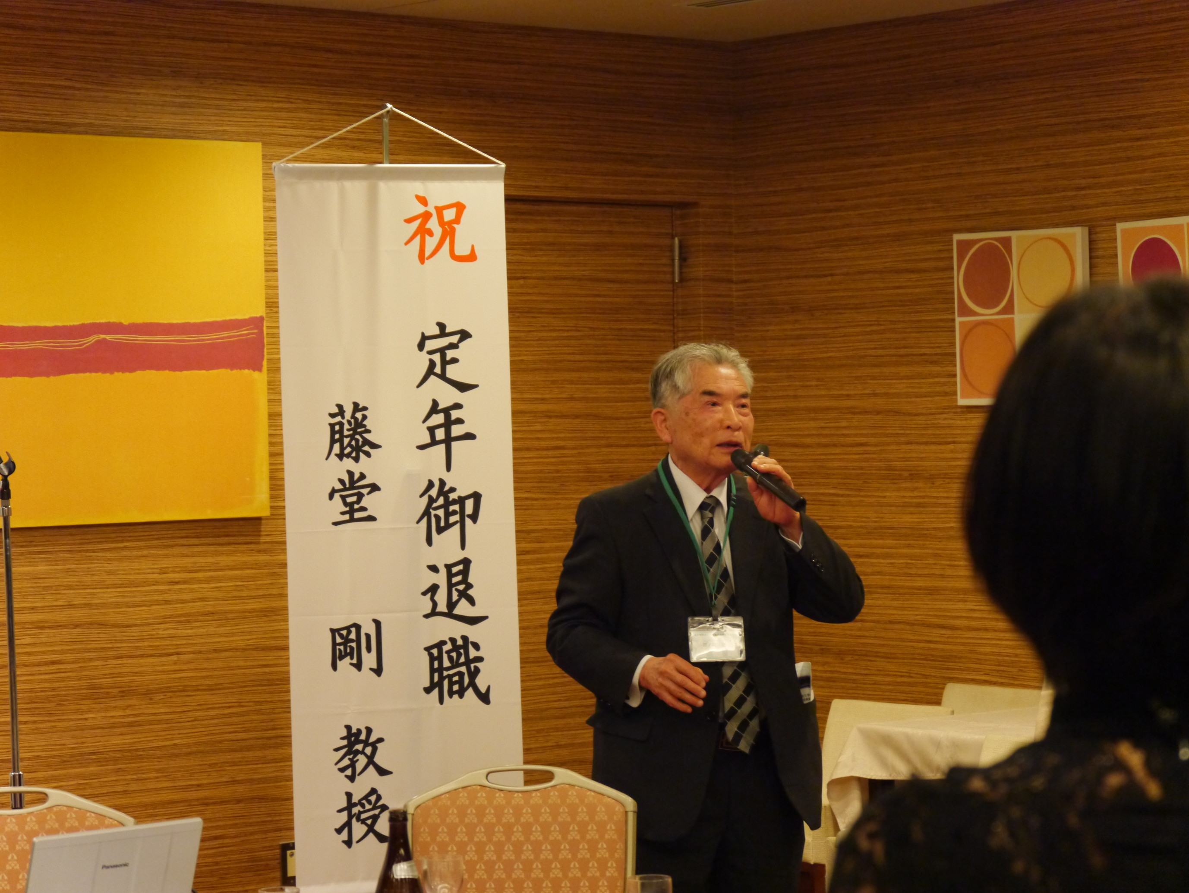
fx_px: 3162
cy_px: 446
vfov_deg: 16.1
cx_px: 594
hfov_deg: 21.3
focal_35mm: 92
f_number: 4.9
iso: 1600
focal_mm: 46
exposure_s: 1/40
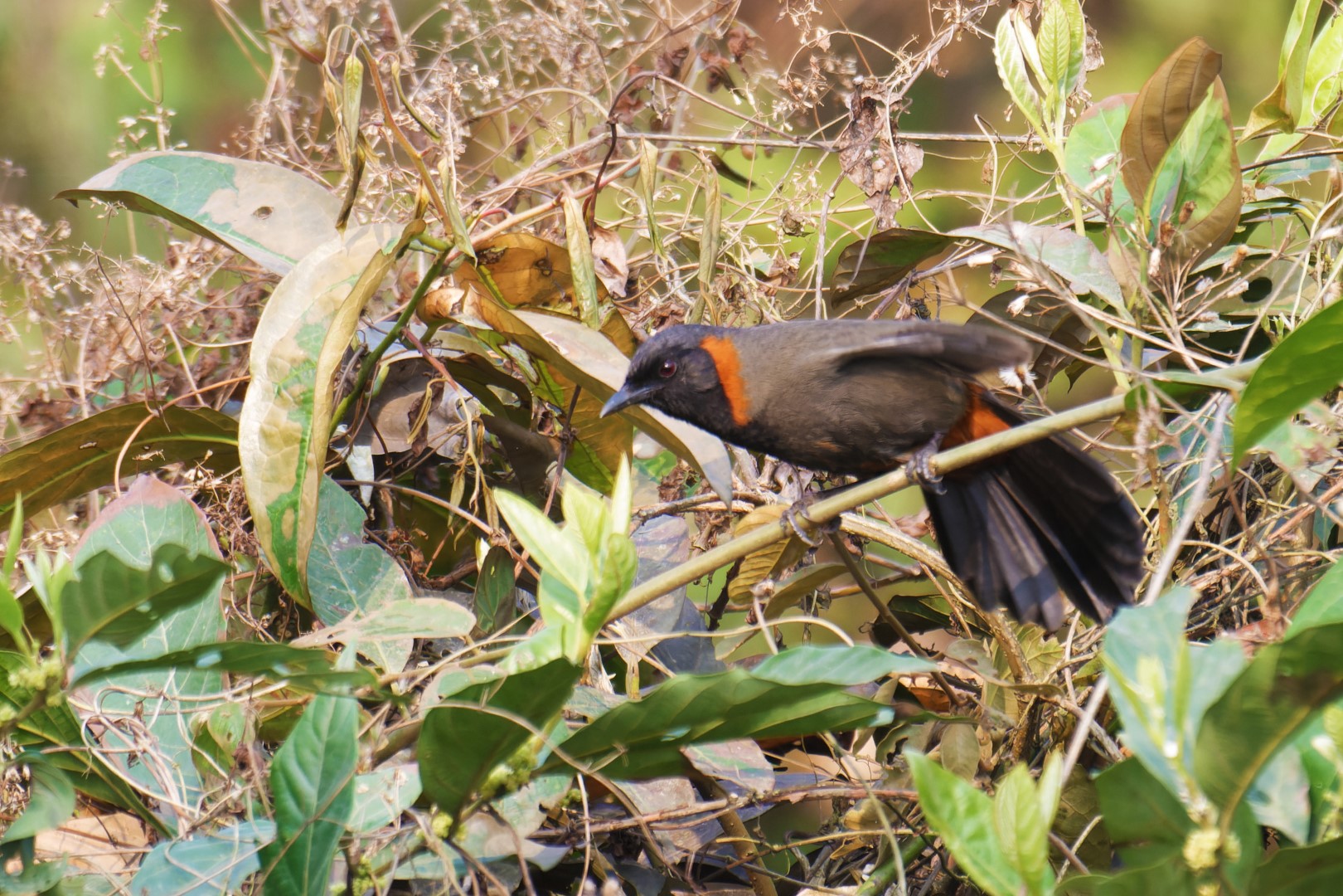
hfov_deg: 2.7
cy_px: 448
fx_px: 27977
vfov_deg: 1.8
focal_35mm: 750
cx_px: 672
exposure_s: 1/500
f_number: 6.3
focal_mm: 500
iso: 800
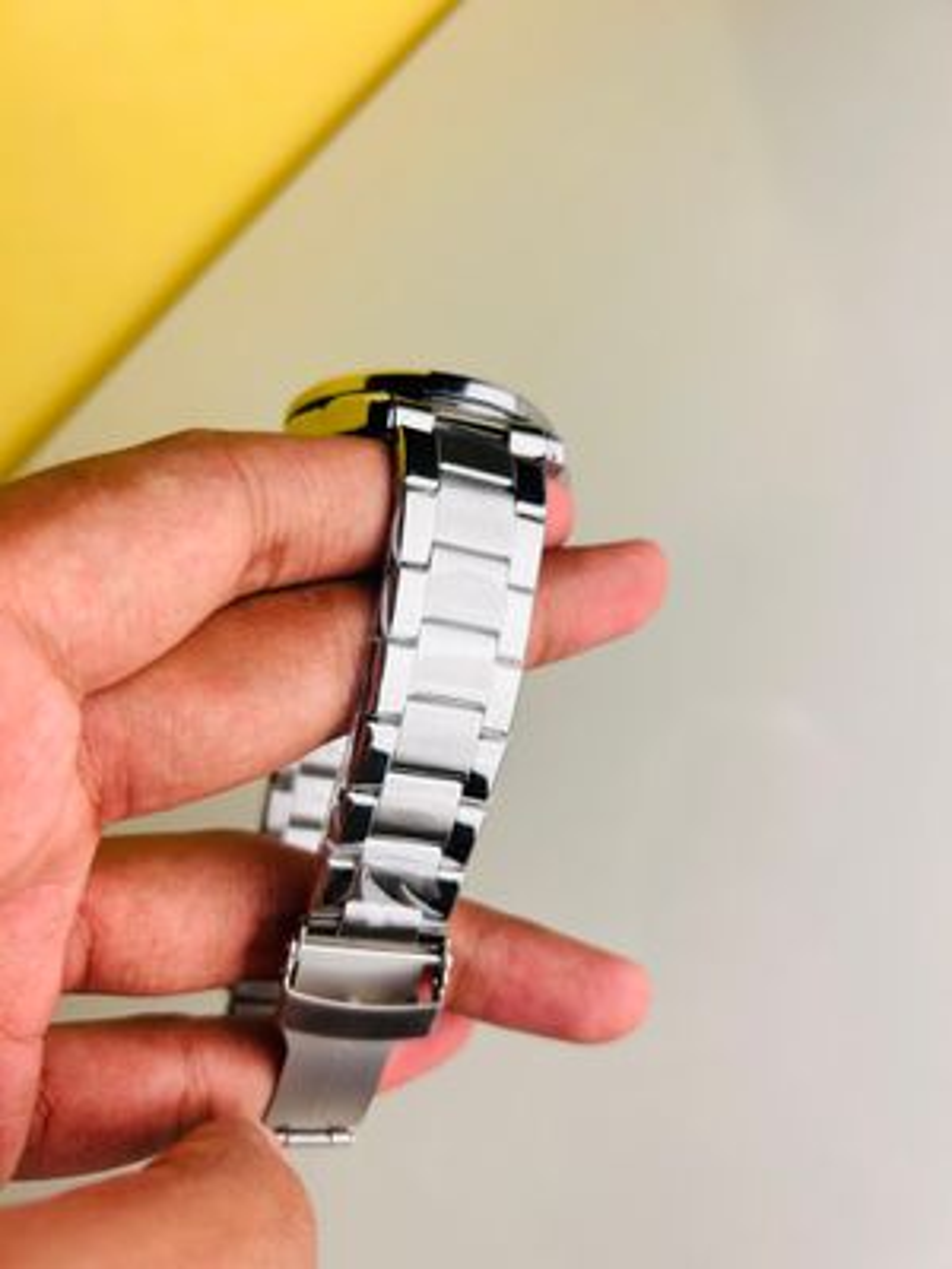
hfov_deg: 53.1
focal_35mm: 26
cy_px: 634
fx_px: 953
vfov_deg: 67.3
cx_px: 476
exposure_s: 1/100
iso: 32
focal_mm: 5.7
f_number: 1.5
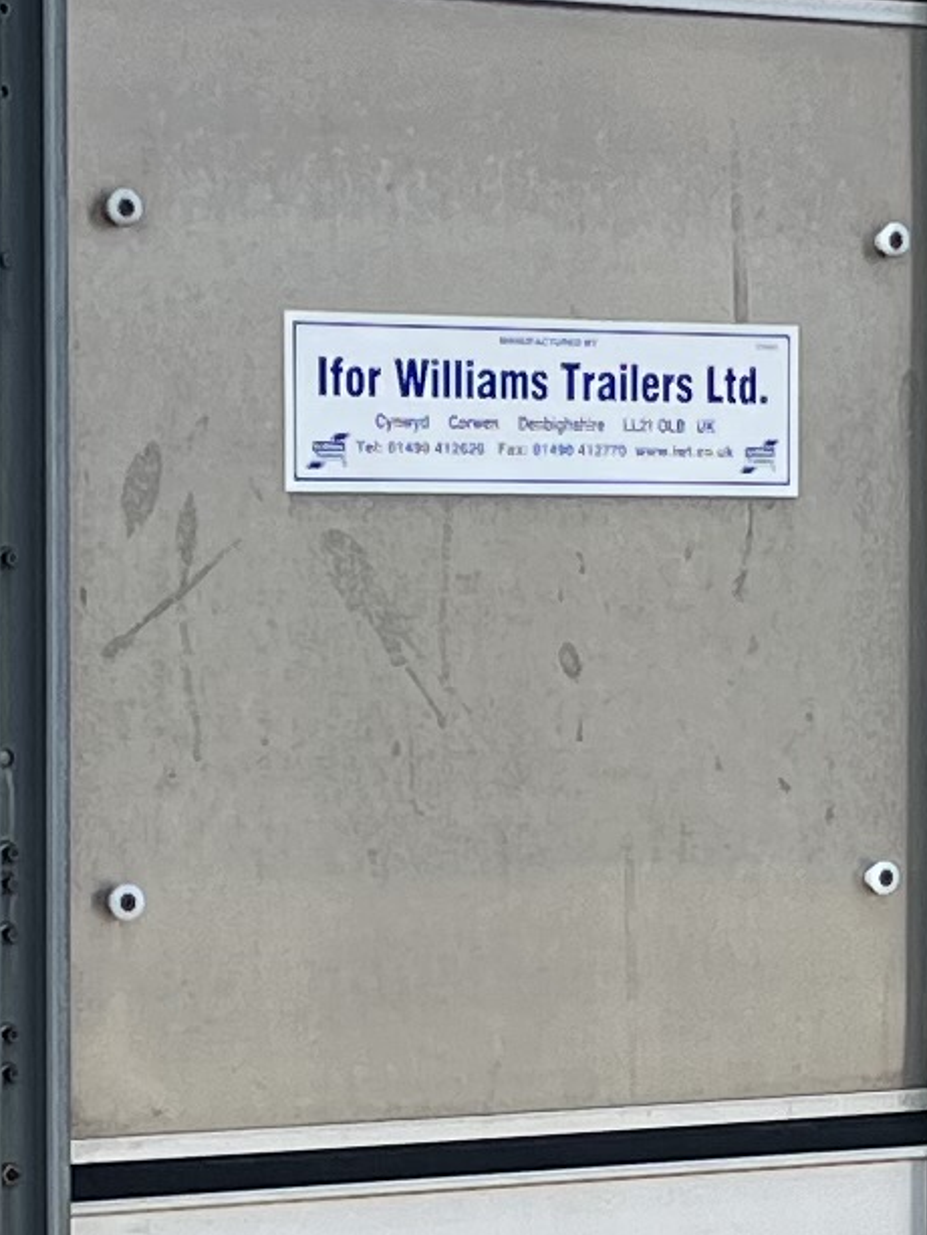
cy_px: 945
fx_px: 6104
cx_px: 760
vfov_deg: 11.5
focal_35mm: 171
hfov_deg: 8.7
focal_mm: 5.1
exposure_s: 1/1422
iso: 50
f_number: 1.6
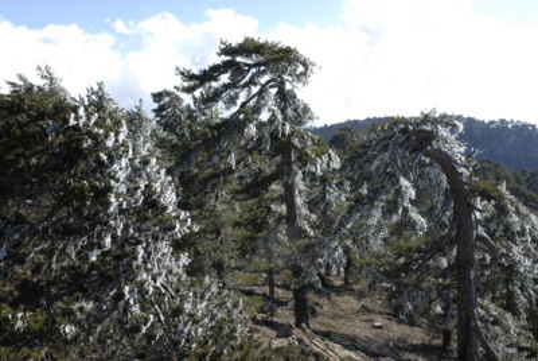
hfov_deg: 51.2
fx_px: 561
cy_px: 180
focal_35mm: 38
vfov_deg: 35.6
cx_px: 269
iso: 100
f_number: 8
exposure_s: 1/125
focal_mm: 25
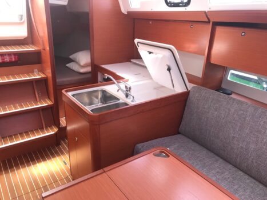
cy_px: 100
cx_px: 134
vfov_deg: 49.7
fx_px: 216
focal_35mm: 28
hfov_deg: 63.5
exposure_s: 1/33
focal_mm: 3.99
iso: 25
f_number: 1.8
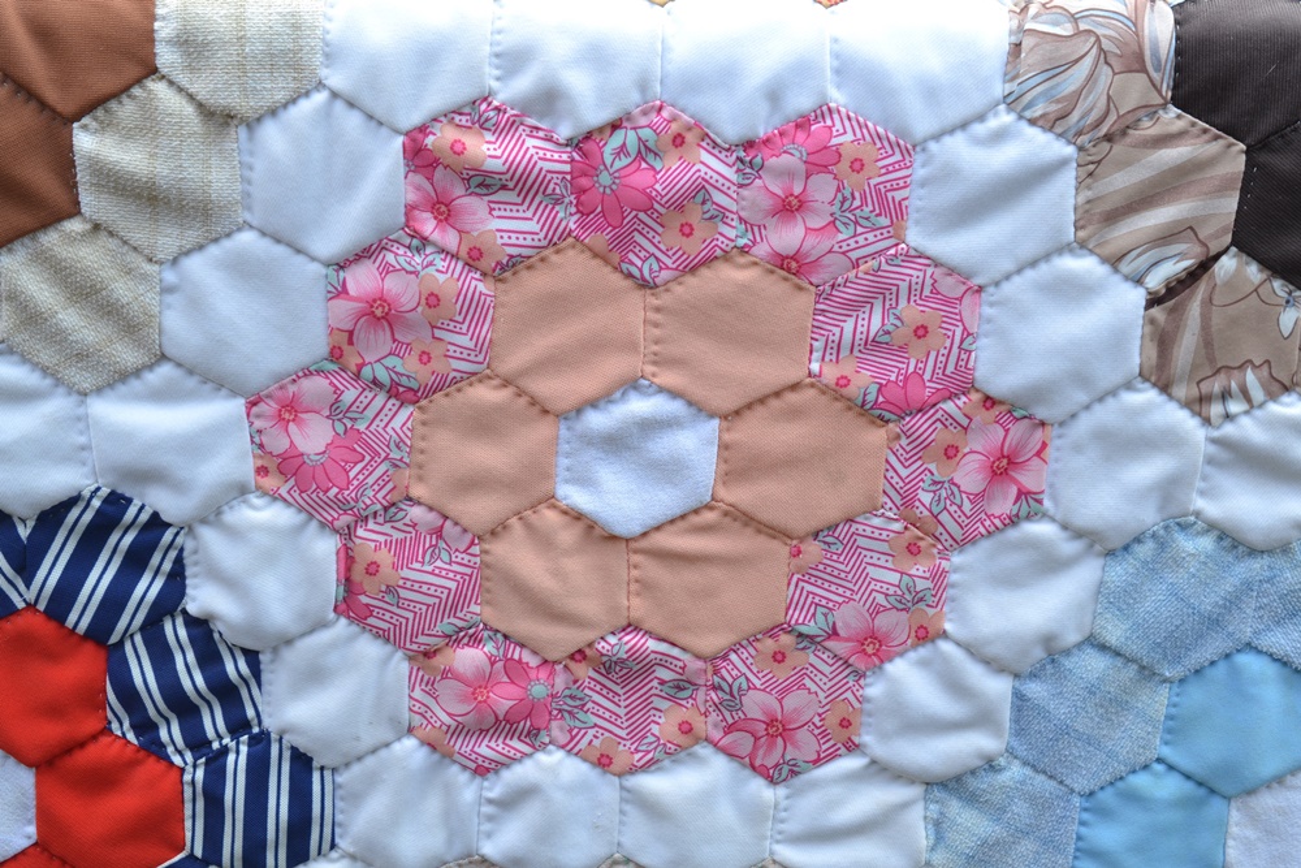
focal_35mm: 60
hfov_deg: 33.4
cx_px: 650
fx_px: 2168
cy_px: 434
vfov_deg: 22.6
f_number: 8
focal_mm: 40
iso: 220
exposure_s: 1/125
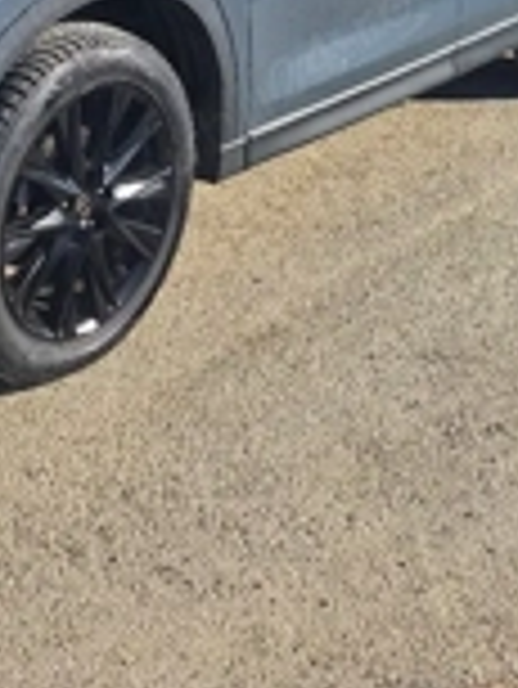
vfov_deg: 27.1
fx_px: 1195
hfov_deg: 23.5
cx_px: 9
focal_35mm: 60
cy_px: -202
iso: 40
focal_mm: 5.54
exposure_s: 1/2000
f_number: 1.8
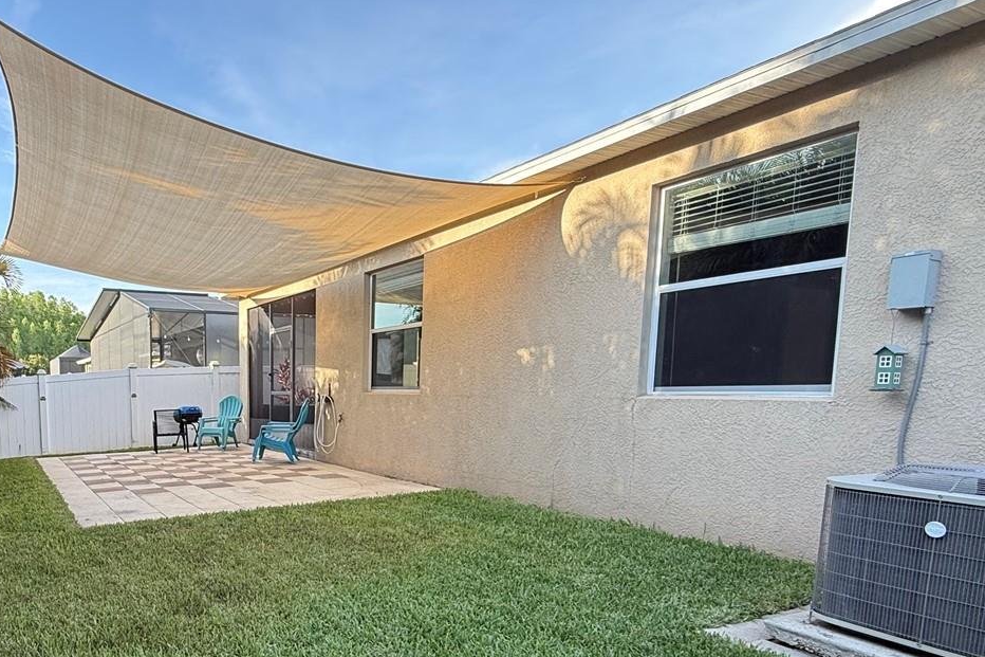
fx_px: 684
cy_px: 462
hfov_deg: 68.0
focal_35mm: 25
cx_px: 275
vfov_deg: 49.9
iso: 50
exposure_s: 1/255
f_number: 2.2
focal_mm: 2.22
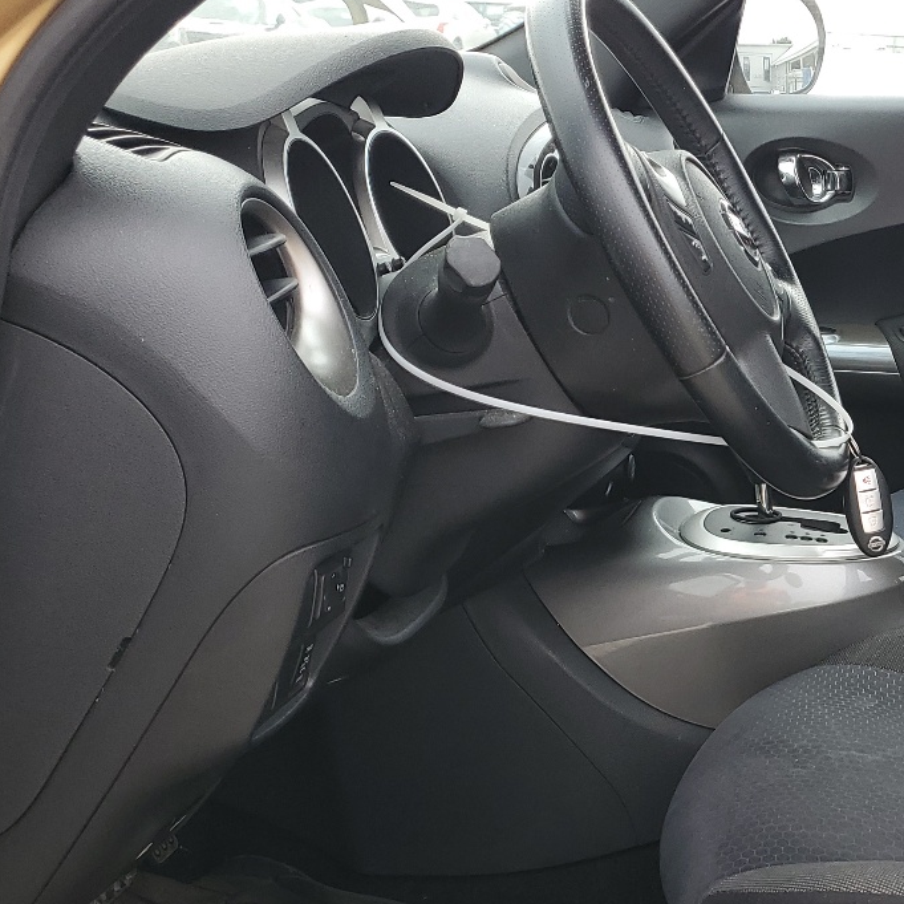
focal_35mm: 54
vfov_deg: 31.5
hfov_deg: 29.1
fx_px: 1595
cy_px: 563
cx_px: 948
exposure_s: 1/159
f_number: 1.5
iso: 50
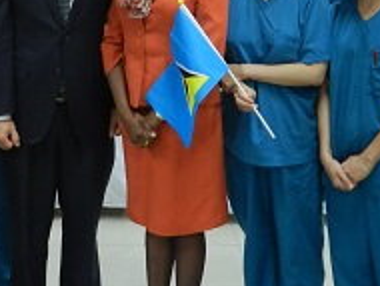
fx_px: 703
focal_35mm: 64
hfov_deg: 30.0
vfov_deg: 21.5
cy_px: -47
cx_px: 132
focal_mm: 4
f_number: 3.4
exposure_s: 1/25
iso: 400
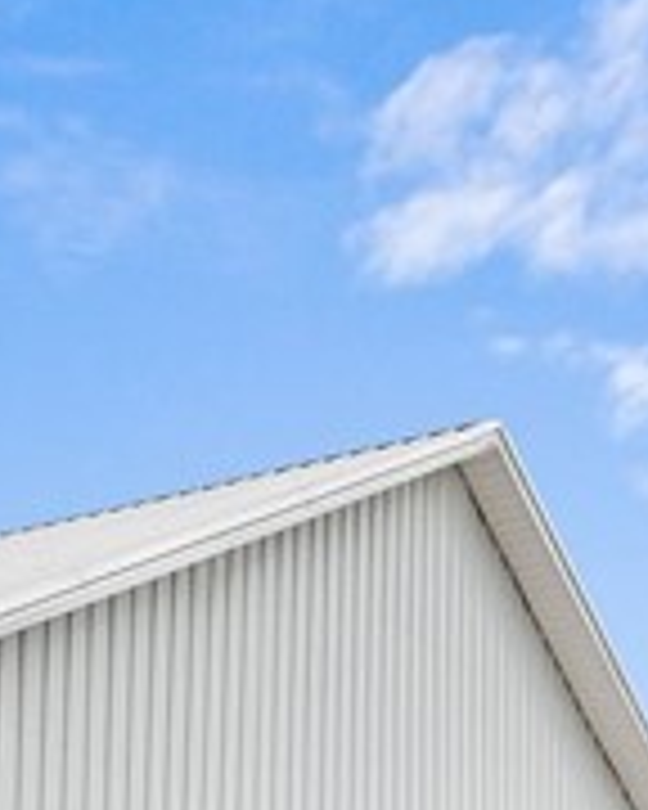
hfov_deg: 15.8
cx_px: 169
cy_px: 1541
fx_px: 2328
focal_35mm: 97
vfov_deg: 16.1
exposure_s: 1/30
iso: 100
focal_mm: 17.2
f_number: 8
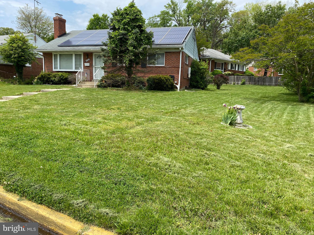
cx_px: 157
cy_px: 118
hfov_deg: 67.3
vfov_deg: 53.1
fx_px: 236
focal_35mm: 26
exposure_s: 1/1898
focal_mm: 4.25
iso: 32
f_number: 1.8
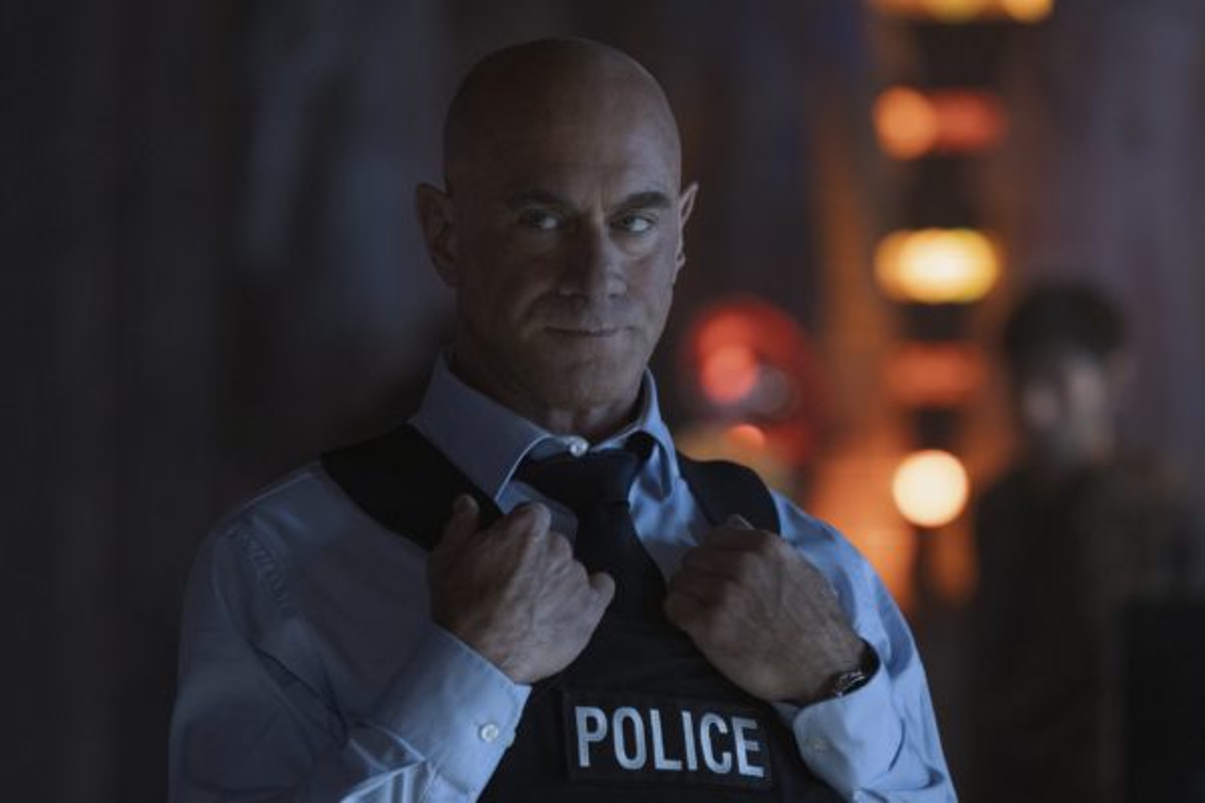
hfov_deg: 10.3
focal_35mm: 200
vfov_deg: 6.9
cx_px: 602
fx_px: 6694
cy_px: 402
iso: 8000
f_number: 4.5
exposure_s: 1/400
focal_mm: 200
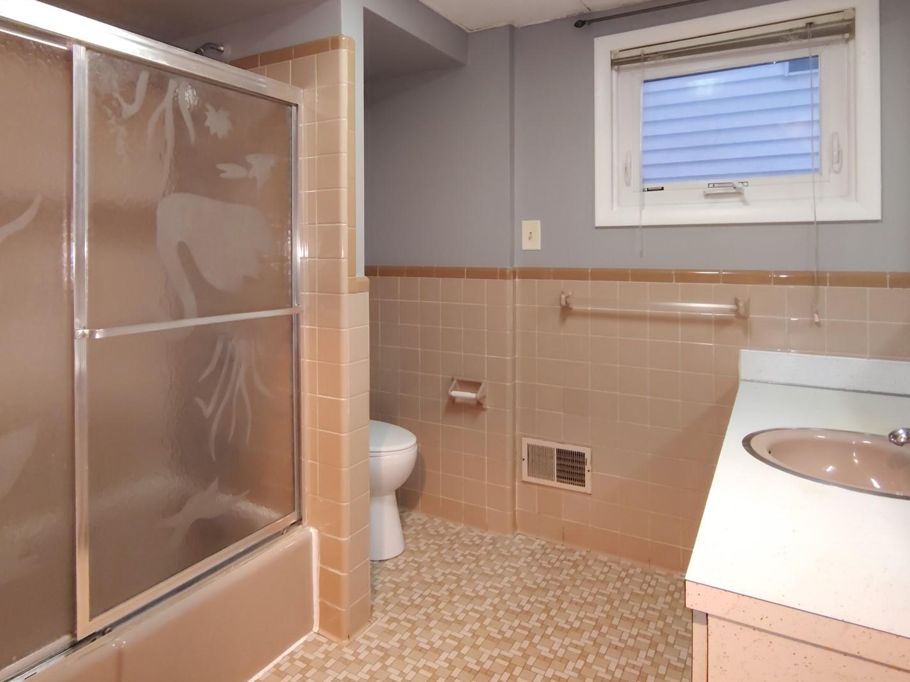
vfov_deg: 58.1
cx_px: 378
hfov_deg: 73.4
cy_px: 251
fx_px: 605
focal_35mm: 23
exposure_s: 1/24
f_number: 2.2
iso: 1112
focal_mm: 2.13
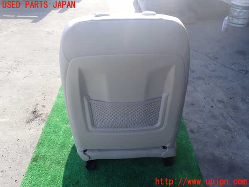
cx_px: 124
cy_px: 94
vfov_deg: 46.8
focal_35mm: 30
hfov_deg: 60.0
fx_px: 216
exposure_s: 1/250
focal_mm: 5.4
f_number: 3.2
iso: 100
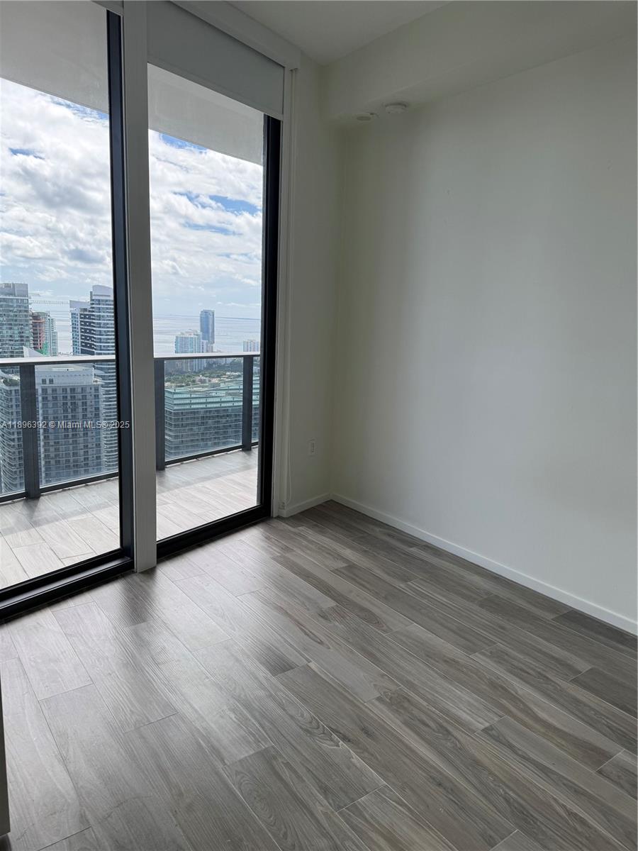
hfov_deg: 56.8
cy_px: 426
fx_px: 590
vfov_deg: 71.6
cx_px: 319
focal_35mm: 24
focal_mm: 6.76
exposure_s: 1/685
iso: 80
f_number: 1.78
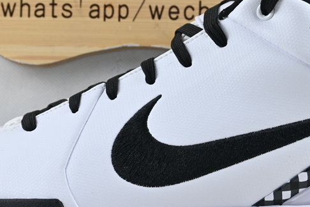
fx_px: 1004
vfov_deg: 11.7
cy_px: 145
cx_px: 158
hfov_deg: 17.6
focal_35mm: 117
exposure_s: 1/50
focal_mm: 31.5
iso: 100
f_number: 5
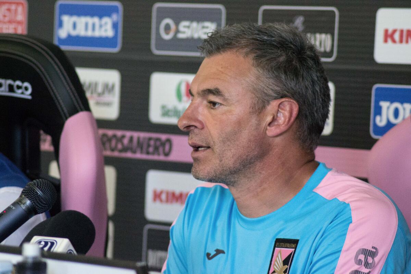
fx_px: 2397
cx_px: 206
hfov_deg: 9.8
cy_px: 137
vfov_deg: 6.5
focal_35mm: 210
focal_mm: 140
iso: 3200
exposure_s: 1/200
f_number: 4.2
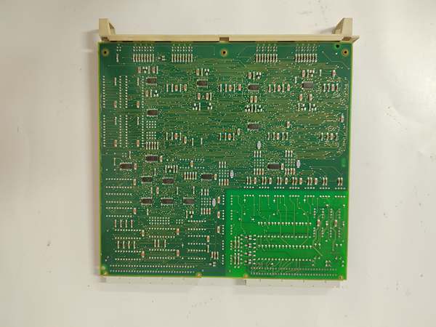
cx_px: 218
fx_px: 290
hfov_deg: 73.9
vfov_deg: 58.9
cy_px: 164
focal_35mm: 23
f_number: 1.9
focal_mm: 5.52
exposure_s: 1/50
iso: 1441
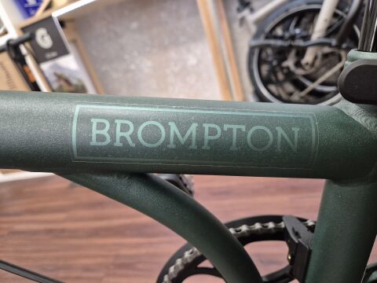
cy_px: 142
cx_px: 188
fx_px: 250
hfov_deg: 73.9
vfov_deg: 58.9
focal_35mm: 23
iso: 500
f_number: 1.8
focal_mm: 5.4
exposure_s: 1/100
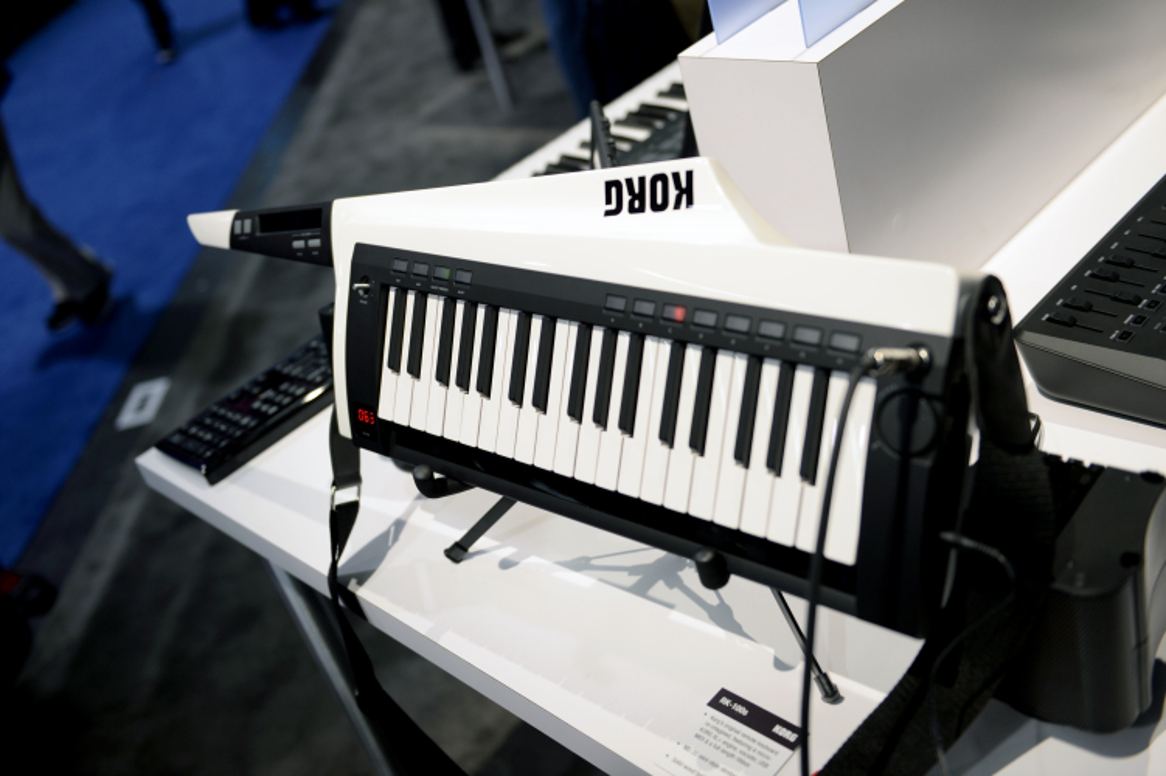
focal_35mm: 38
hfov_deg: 50.7
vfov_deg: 35.0
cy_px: 388
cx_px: 583
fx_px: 1230
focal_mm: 38
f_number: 2.8
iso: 400
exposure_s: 1/320
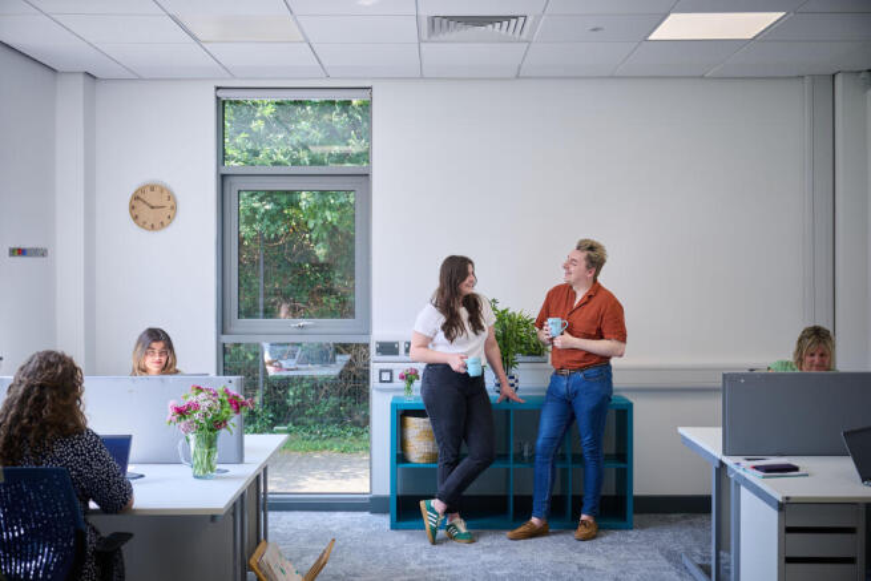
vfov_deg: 33.4
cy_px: 290
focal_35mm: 40
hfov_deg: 48.4
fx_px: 968
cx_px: 436
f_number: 2.8
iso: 100
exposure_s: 1/125
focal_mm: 40
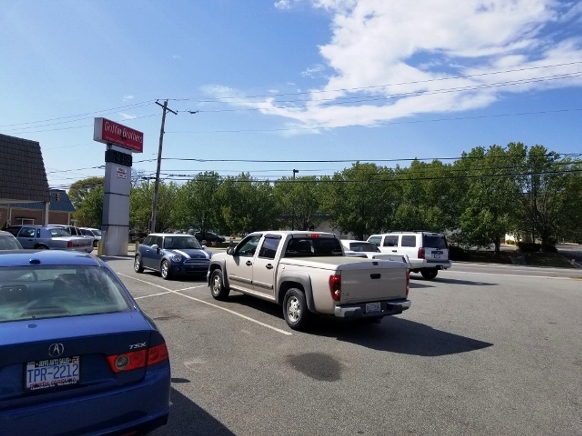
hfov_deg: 67.3
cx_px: 291
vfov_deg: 53.1
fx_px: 437
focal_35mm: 26
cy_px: 218
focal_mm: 4.25
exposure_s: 1/3120
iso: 50
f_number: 1.7
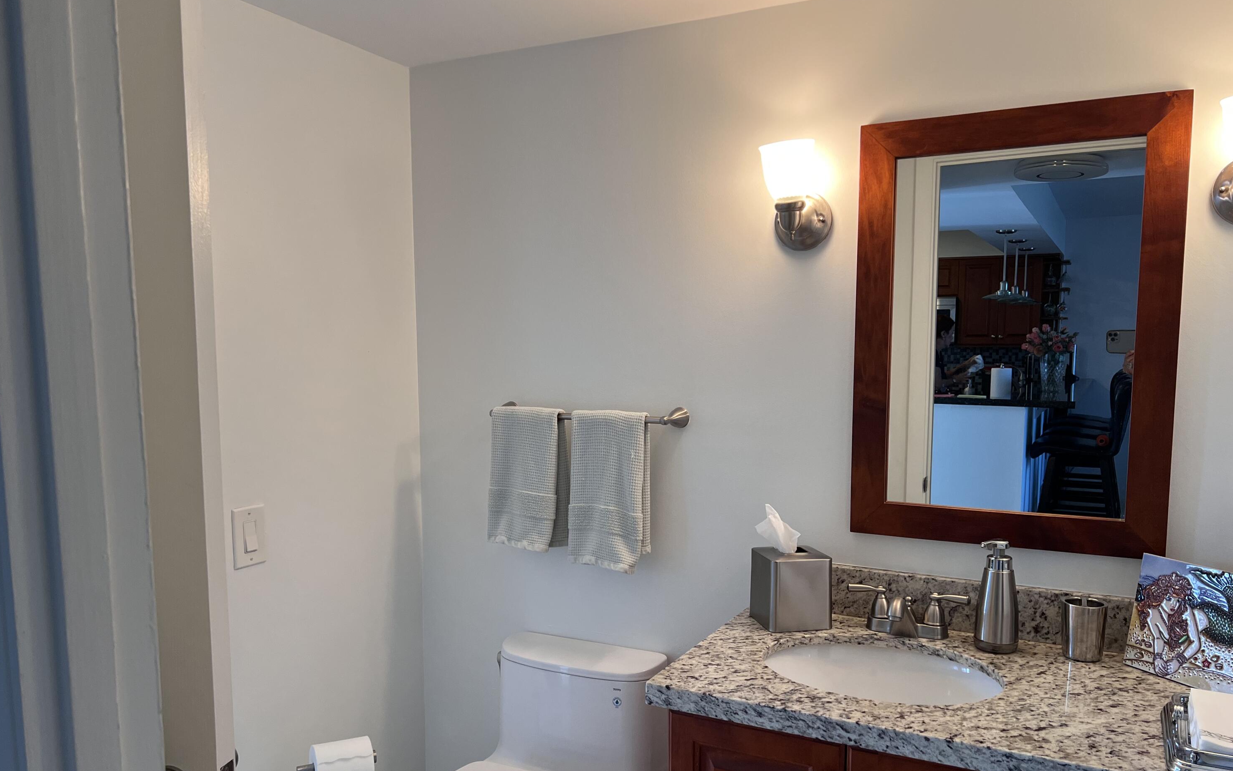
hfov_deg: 66.5
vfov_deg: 44.5
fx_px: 941
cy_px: 431
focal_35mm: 28
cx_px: 623
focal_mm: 5.7
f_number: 1.5
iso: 125
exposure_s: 1/120
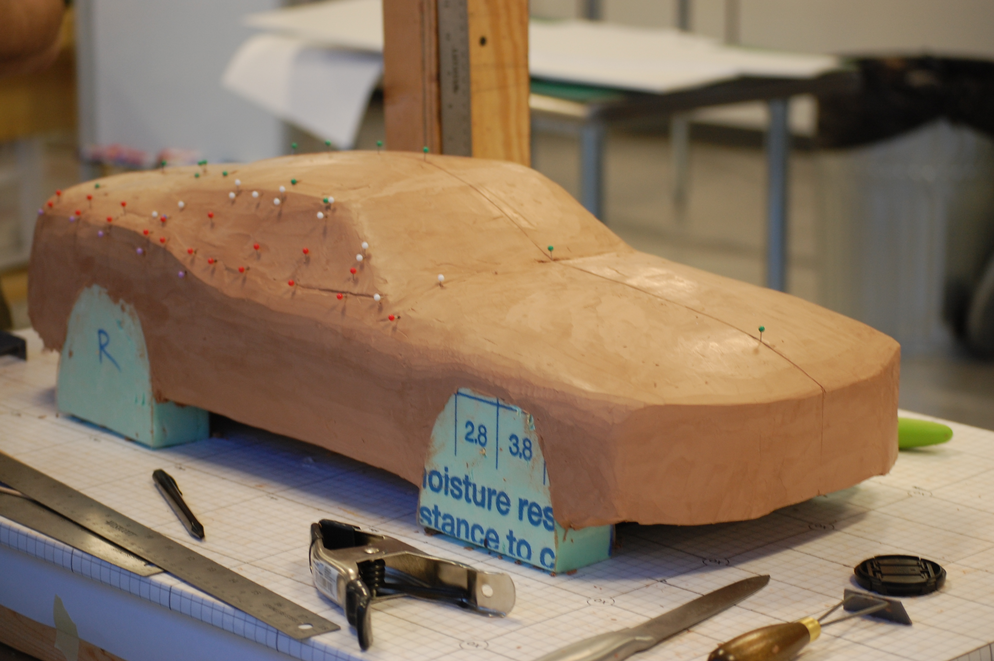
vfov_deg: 16.5
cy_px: 330
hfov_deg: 24.6
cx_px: 497
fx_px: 2276
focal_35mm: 82
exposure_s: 1/60
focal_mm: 55
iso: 400
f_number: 4
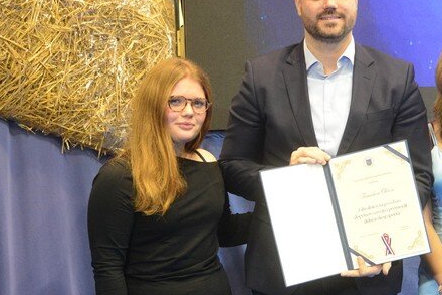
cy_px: 159
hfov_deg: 19.0
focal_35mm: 107
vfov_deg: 12.8
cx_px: 326
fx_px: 1313
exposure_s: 1/125
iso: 4500
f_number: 4.5
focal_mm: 56
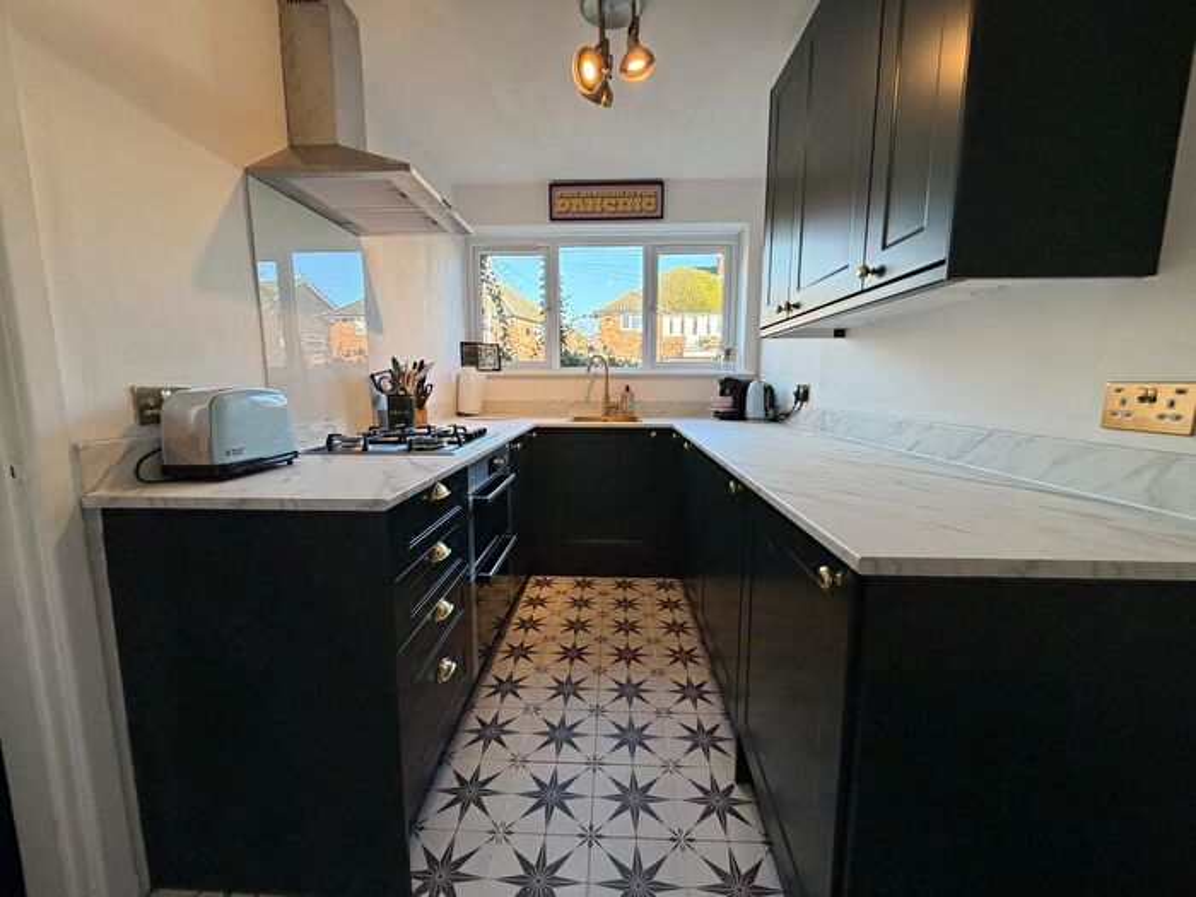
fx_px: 484
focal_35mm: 14
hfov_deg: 102.1
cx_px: 598
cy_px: 448
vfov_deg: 85.7
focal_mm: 2.22
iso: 200
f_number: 2.2
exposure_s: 1/100
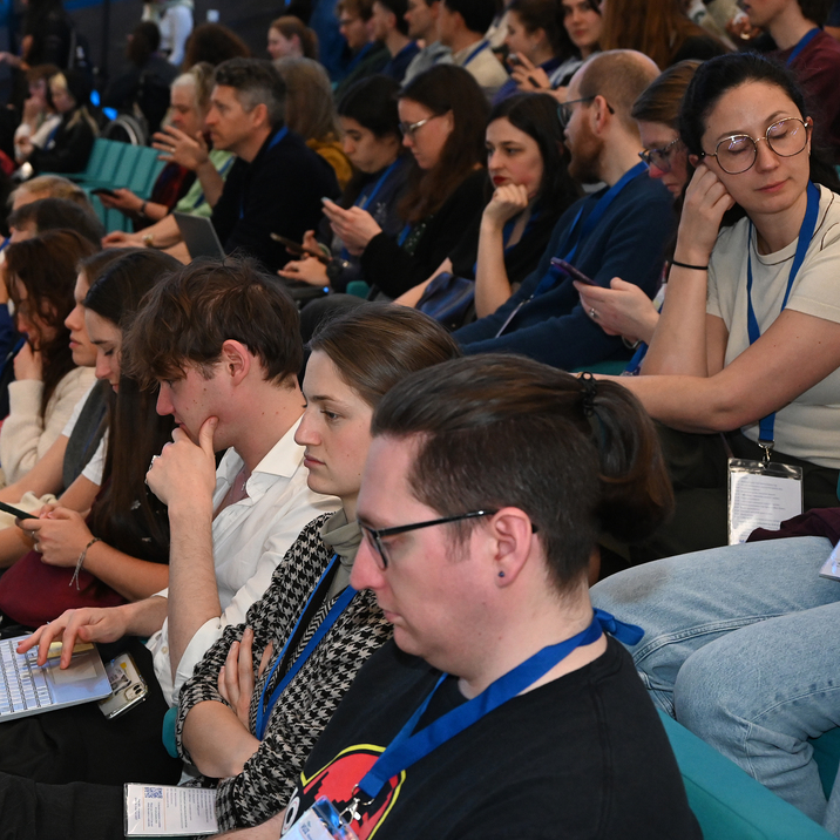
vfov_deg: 23.7
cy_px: 419
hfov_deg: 23.5
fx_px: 2004
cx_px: 219
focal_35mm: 73
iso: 5000
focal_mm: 57
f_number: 6.3
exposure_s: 1/80
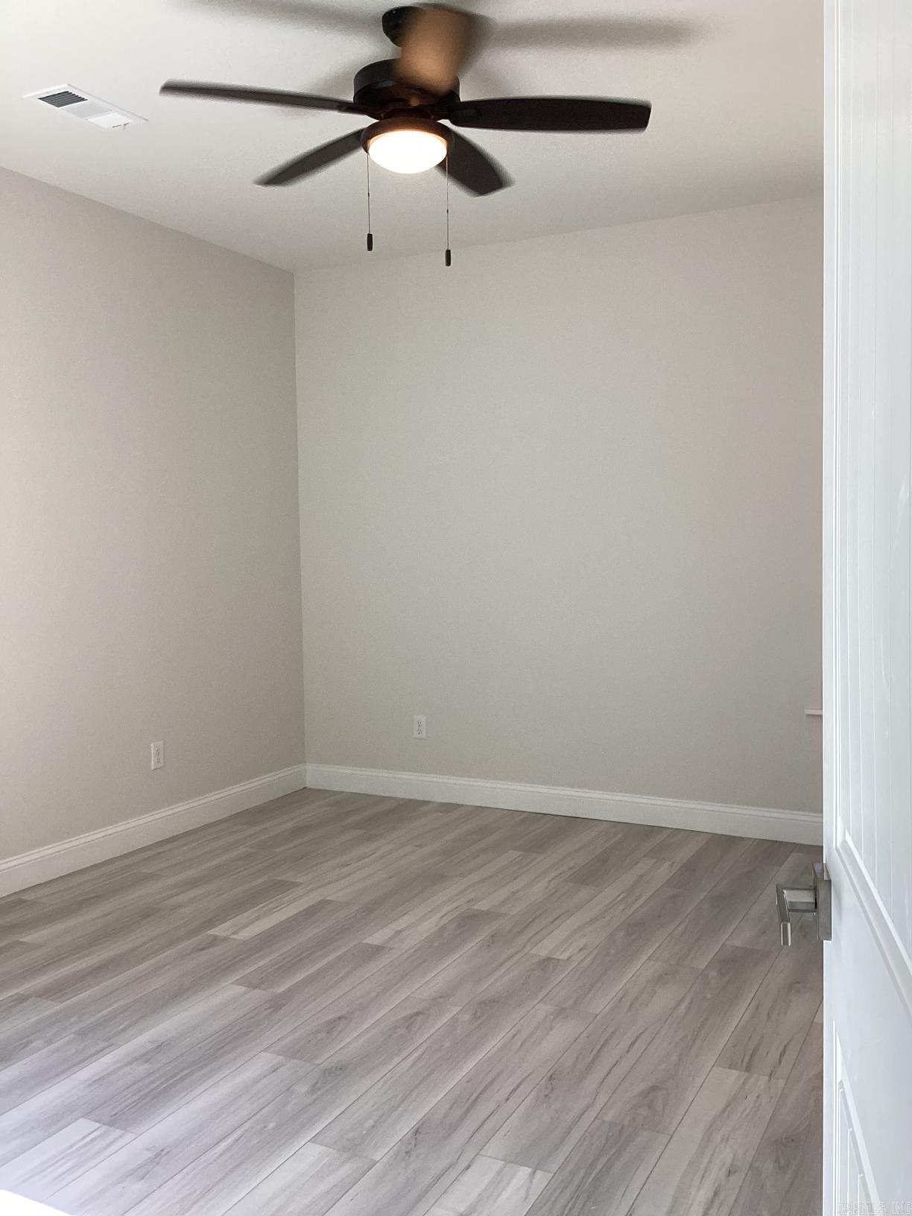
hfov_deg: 45.4
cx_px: 456
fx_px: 1089
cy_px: 608
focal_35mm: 31
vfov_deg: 58.4
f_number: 2.4
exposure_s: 1/120
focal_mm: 3.3
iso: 50
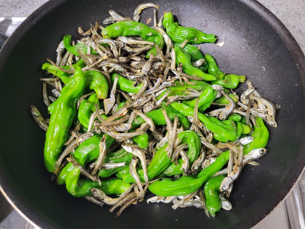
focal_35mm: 26
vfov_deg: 53.1
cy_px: 114
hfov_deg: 67.3
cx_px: 152
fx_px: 229
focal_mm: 5.4
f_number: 1.8
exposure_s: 1/40
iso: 640
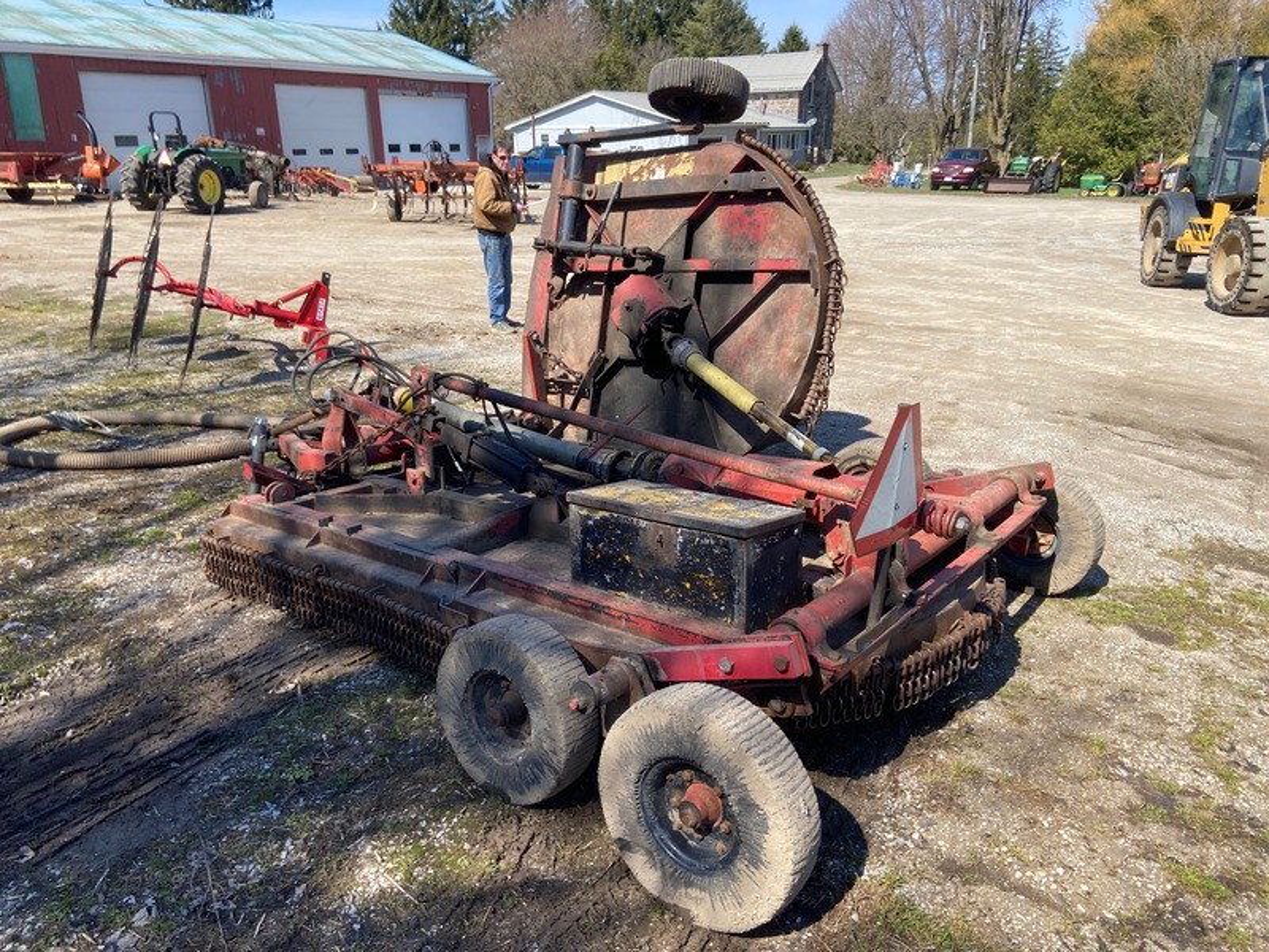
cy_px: 476
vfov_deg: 53.1
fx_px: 953
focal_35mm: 26
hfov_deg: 67.3
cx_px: 634
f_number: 1.8
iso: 32
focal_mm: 4.25
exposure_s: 1/1727
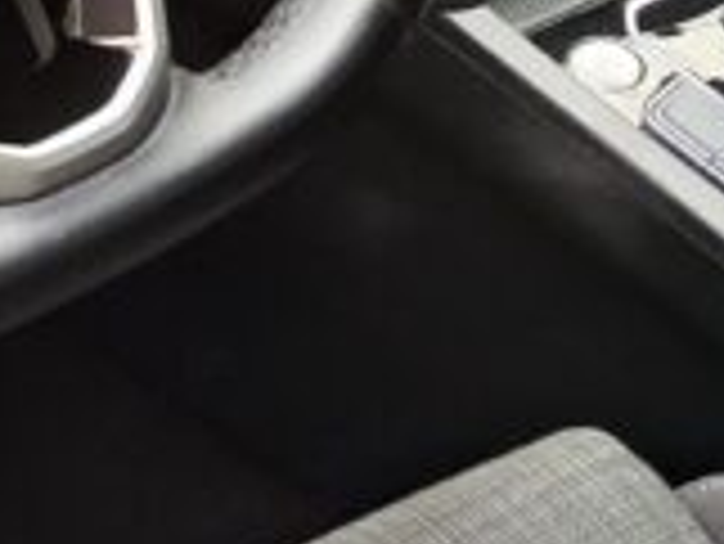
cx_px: 382
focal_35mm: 171
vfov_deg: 8.6
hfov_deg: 11.6
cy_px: -4
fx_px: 3579
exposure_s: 1/75.6
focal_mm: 7.01
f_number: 1.69
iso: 334
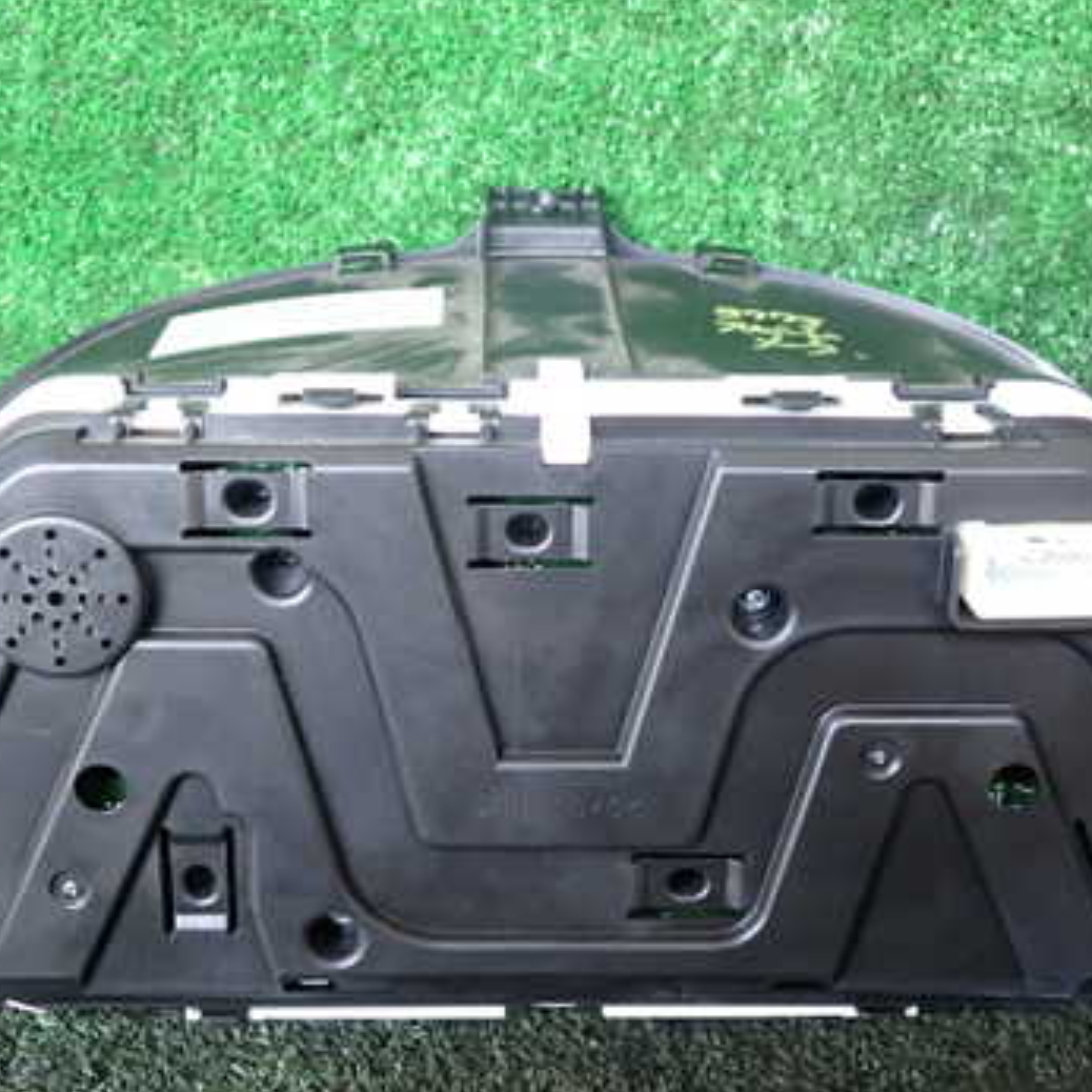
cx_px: 543
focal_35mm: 46
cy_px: 568
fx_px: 1642
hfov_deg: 36.8
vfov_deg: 36.8
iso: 200
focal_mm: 5.4
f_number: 2.3
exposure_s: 1/30
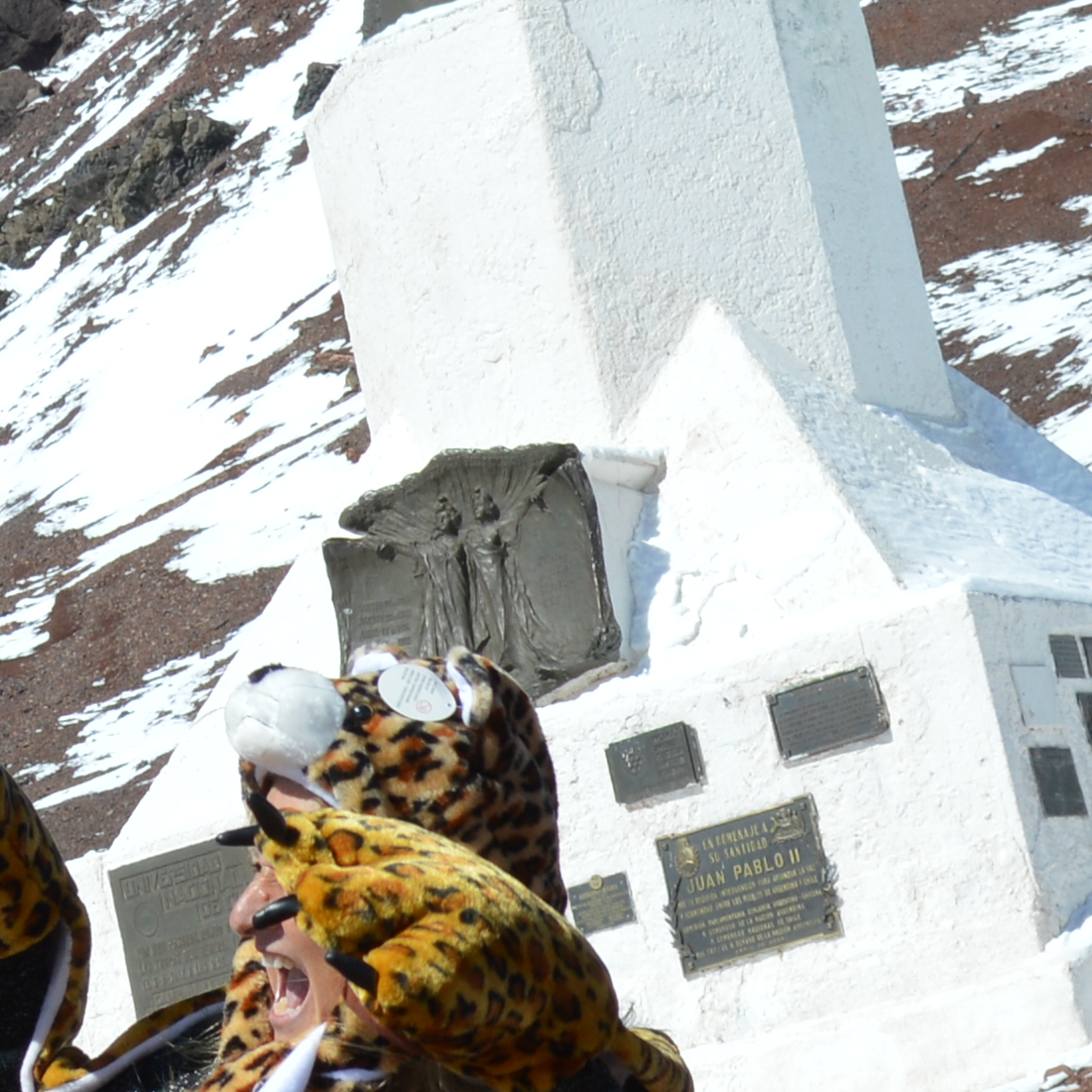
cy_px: 249
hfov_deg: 9.6
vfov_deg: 9.6
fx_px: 6460
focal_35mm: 181
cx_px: 136
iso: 100
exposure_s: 1/250
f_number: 8
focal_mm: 26
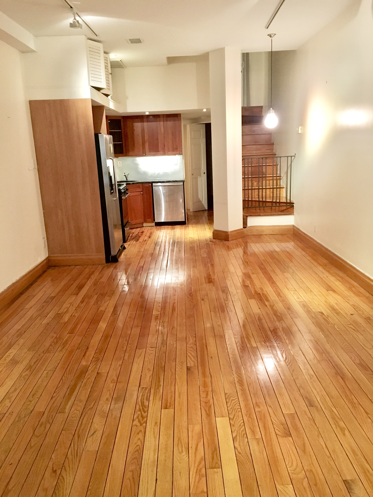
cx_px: 186
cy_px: 248
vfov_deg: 61.7
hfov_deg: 48.2
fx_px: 417
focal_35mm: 29
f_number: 2.2
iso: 200
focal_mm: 4.15
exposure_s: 1/30
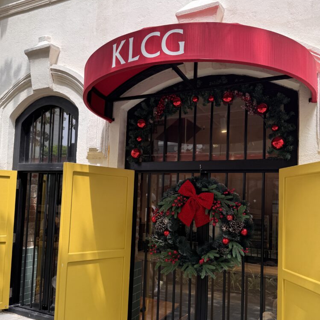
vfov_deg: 55.5
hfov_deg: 55.6
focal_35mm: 29
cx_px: 157
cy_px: 180
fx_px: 303
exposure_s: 1/495
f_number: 1.78
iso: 80
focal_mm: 6.76
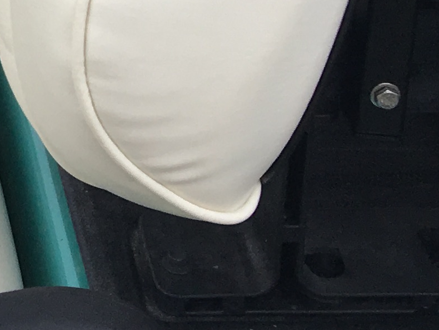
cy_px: -392
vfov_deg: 9.2
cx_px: -487
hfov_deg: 11.7
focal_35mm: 148
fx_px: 1878
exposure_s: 1/218
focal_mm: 4.15
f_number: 2.2
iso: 25
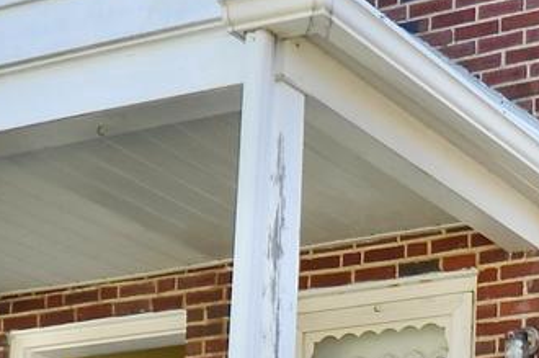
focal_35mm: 93
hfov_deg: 19.4
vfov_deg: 13.1
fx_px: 1390
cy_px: 672
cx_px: 789
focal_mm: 10
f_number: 5.6
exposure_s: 1/125
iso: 100
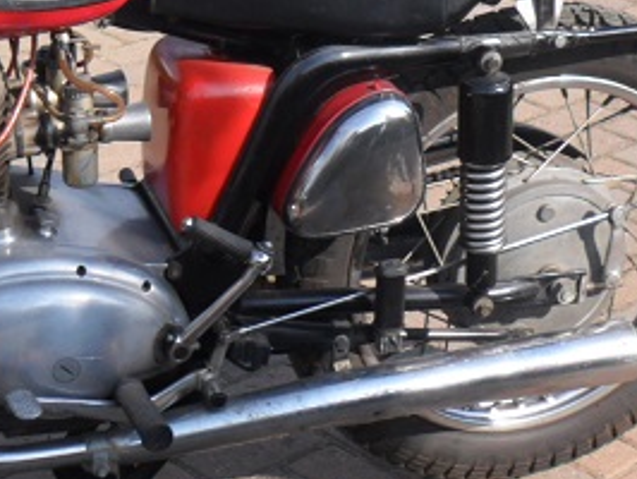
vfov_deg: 14.7
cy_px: 170
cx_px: 79
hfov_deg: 19.1
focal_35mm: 101
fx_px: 1860
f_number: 7.6
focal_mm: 6.3
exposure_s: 1/180
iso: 80
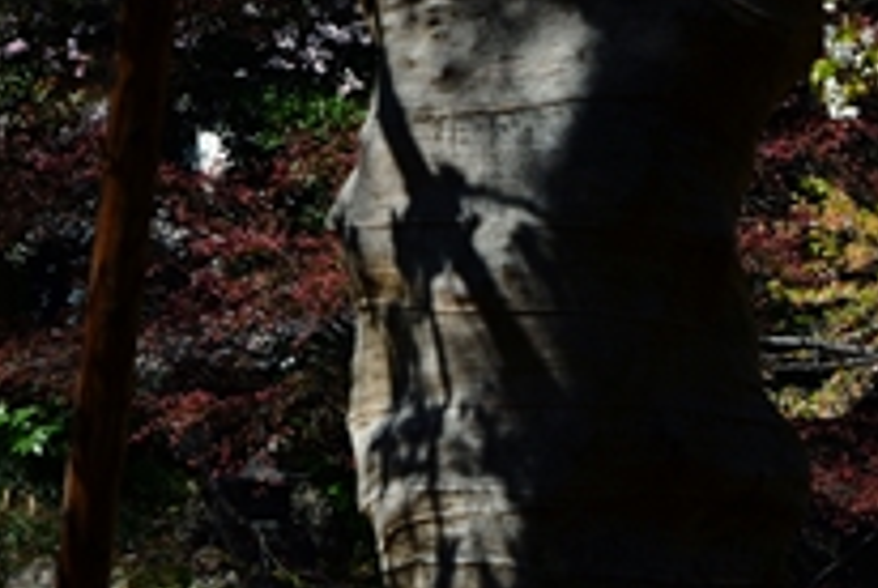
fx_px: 8719
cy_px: -524
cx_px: -332
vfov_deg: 3.8
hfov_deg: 5.7
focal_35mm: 357
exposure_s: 1/640
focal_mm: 92
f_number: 10
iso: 400
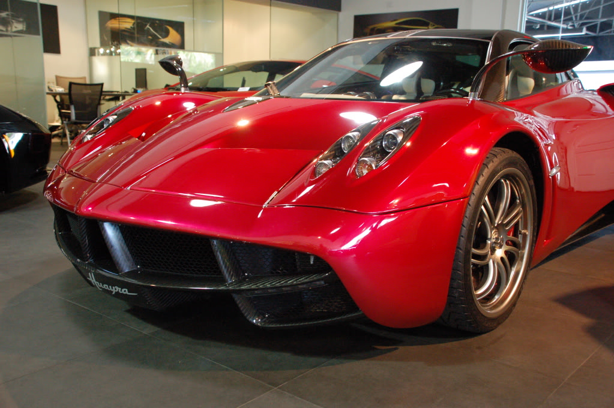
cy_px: 204
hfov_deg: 53.2
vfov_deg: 36.8
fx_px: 613
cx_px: 307
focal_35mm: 36
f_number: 4
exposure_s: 1/25
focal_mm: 24
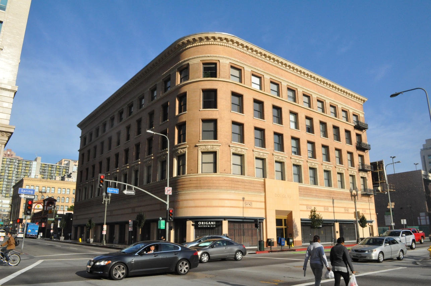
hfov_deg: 67.4
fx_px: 323
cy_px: 143
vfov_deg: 47.8
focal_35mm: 27
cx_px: 216
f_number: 16
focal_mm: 18
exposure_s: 1/1000
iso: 1600
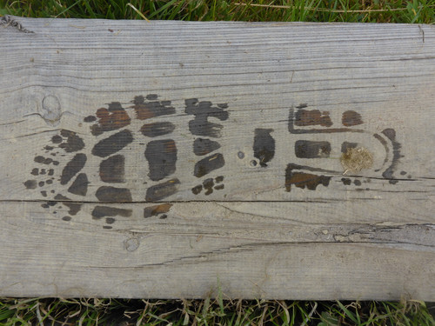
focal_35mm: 28
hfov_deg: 63.4
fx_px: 352
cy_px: 163
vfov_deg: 49.7
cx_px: 218
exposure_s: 1/500
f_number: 3.3
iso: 80
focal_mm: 4.9
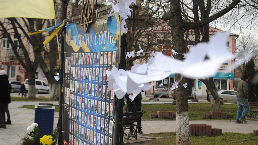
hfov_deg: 26.9
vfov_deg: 15.3
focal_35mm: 79
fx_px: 540
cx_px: 129
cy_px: 78
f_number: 6.3
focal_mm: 50
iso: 100
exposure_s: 1/160
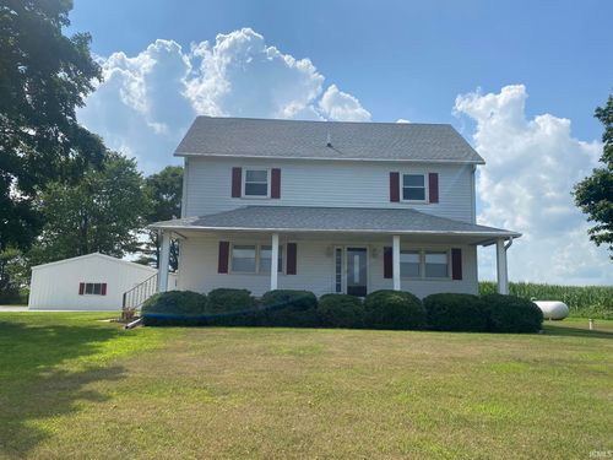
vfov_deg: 53.1
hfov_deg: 67.3
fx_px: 460
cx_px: 306
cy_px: 230
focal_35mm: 26
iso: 32
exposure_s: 1/5236
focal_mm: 4.25
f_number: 1.8
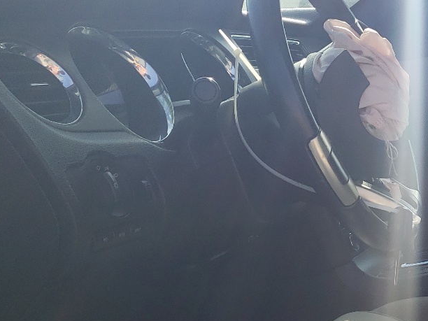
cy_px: 263
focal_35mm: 68
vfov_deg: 21.3
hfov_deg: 25.8
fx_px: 841
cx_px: 500
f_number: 1.5
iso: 50
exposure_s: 1/1667
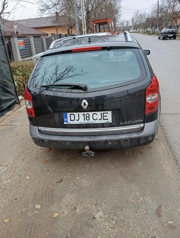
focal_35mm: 28
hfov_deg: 49.9
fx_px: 194
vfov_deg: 63.4
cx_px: 90
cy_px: 119
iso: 134
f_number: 1.8
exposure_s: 1/100
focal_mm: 4.22
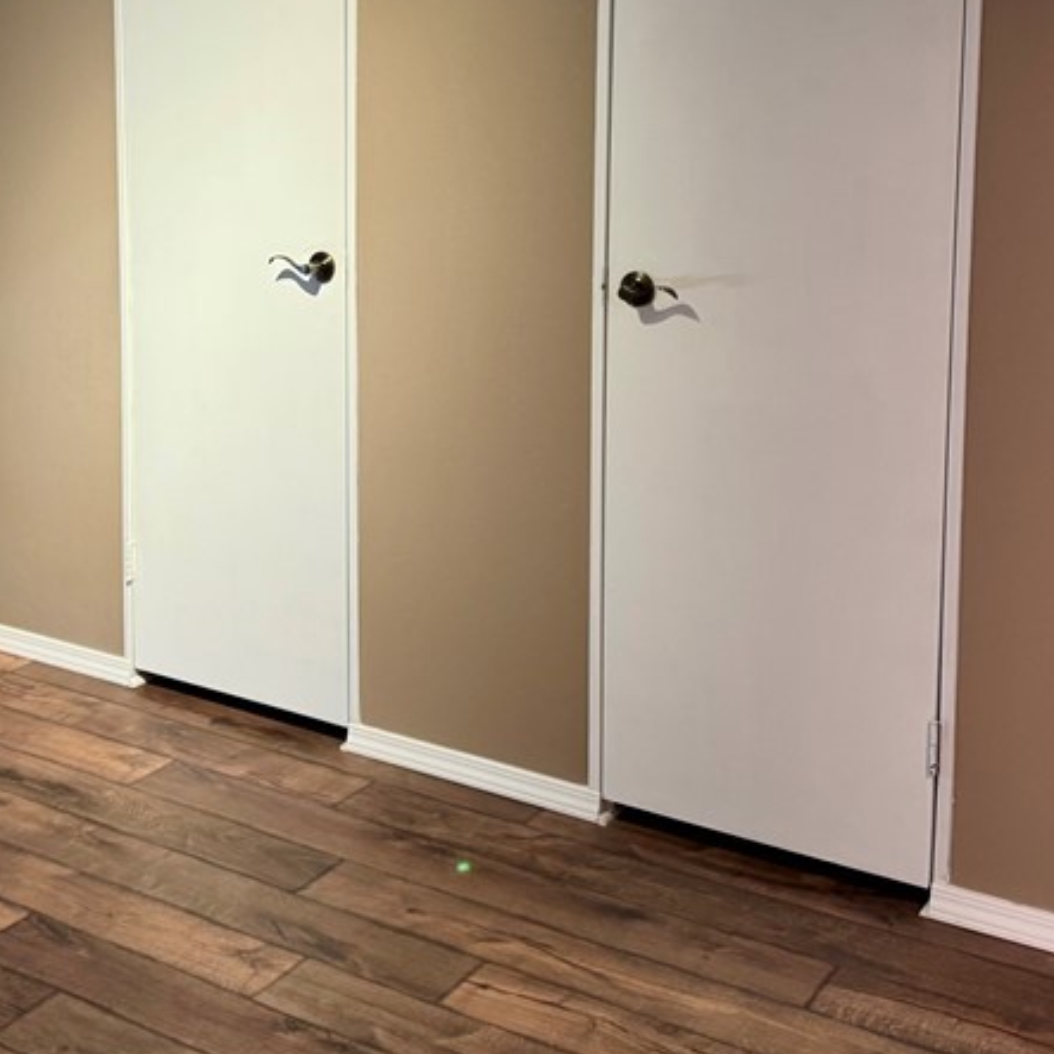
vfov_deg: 33.8
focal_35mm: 49
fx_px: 1688
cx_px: 259
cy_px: 238
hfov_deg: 33.9
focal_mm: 6.76
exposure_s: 1/60
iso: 320
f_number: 1.78
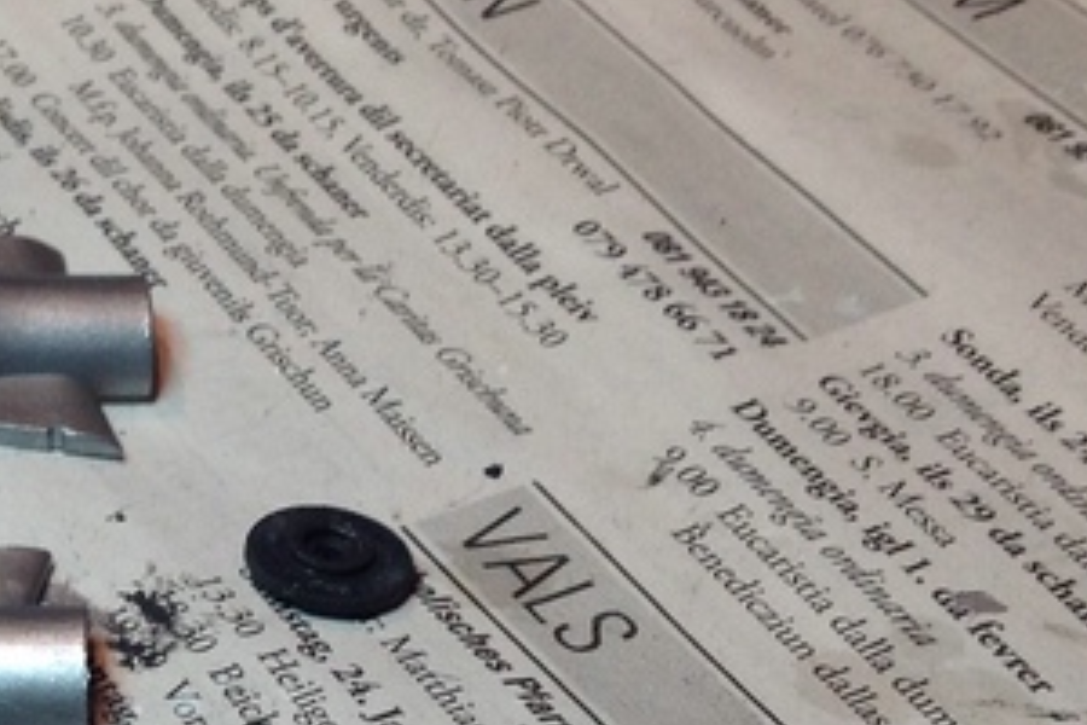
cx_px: -185
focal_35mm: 109
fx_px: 3291
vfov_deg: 12.5
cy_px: 609
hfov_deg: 17.9
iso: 50
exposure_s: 1/25
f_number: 2.4
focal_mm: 4.28
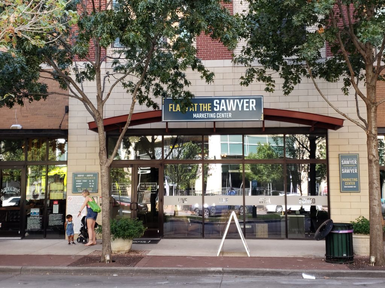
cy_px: 144
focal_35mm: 26
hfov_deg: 67.3
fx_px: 289
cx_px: 192
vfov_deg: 53.1
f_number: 1.5
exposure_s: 1/240
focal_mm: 4.3
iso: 50
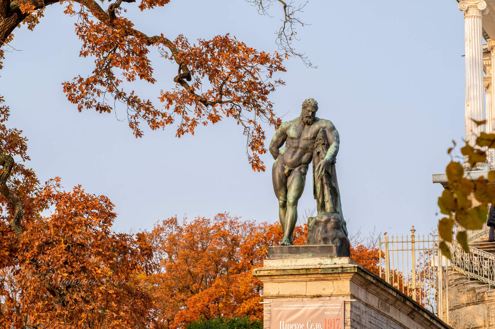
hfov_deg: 13.3
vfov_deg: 8.9
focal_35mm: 154
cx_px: 248
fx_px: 2123
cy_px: 164
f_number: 11
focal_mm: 103
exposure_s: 1/200
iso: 200
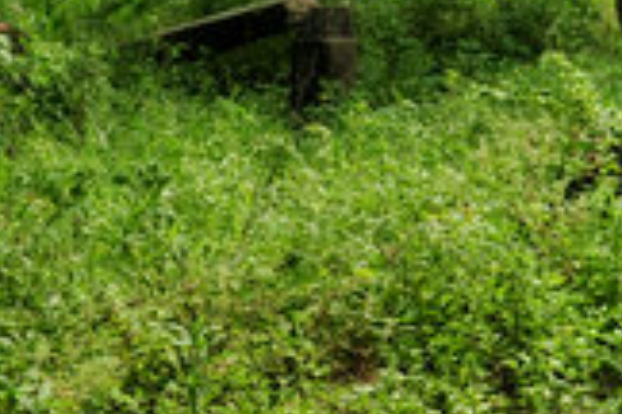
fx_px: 3490
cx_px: 1862
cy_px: -312
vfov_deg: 6.7
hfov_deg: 8.5
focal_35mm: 202
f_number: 8
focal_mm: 32
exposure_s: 1/200
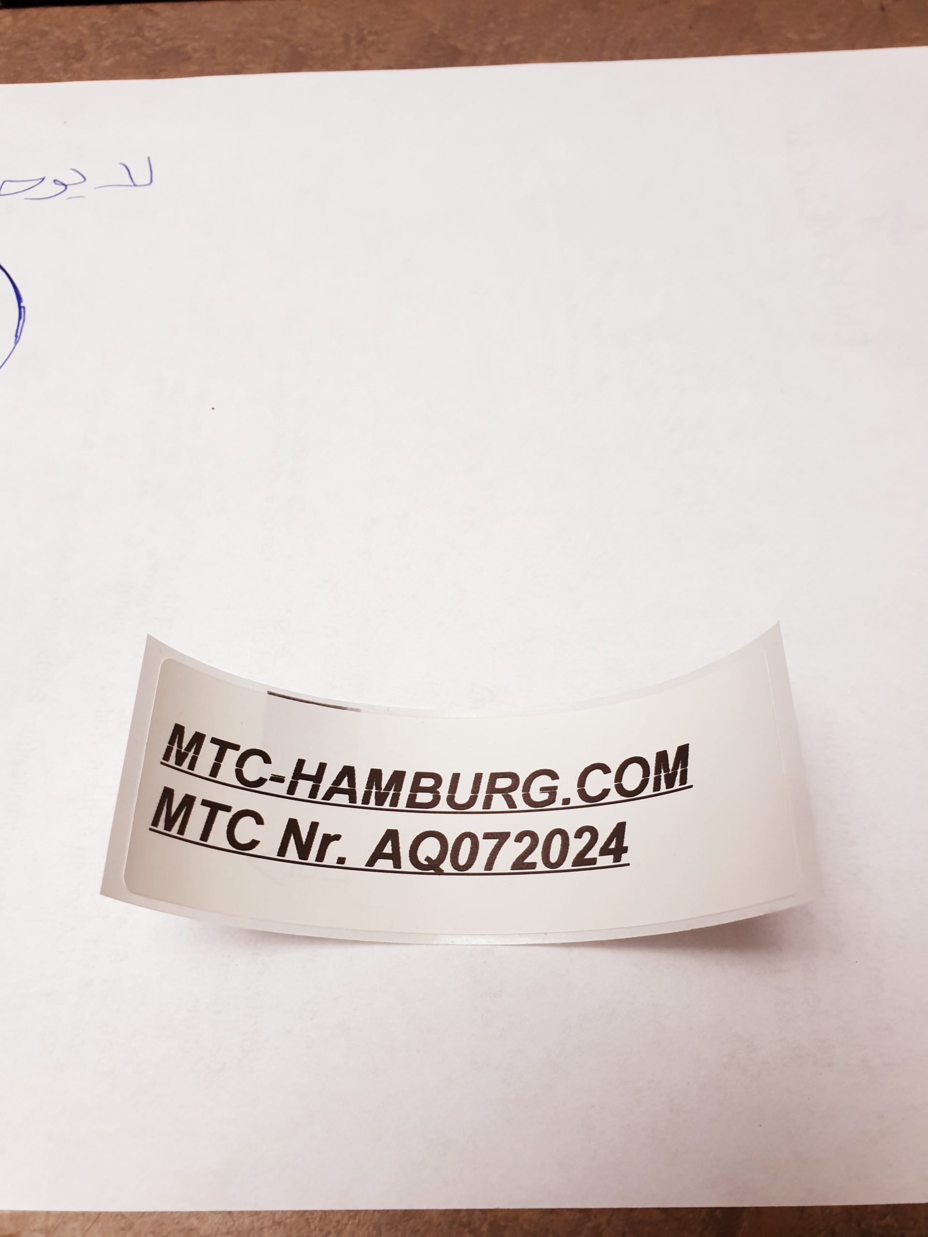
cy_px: 618
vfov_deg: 67.3
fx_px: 929
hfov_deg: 53.1
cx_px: 464
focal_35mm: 26
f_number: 2.4
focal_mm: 4.3
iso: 64
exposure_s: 1/100
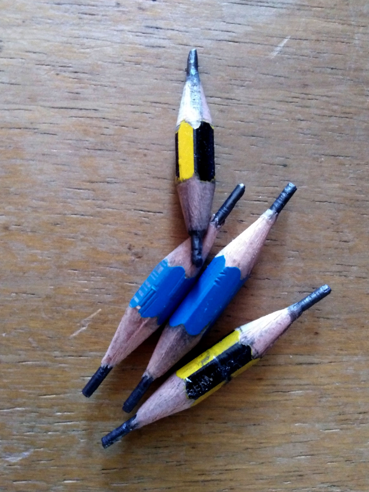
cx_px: 192
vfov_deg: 61.6
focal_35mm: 29
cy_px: 267
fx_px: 412
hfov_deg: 48.2
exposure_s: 1/14.3
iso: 747
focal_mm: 3.46
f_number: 2.2
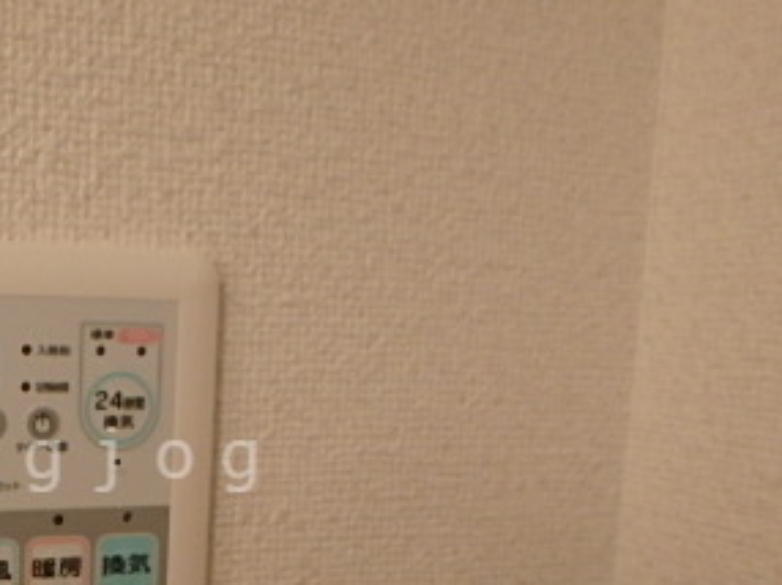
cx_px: 85
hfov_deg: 37.9
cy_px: 459
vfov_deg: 30.2
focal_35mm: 47
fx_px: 1061
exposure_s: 1/30
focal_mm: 3.7
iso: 200
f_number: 3.5
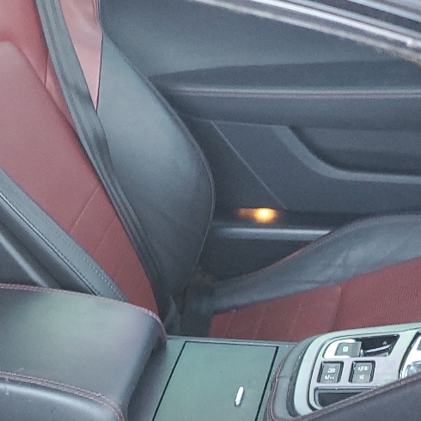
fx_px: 1032
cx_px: 32
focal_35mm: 75
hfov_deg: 22.4
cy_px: 467
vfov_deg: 21.8
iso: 163
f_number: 1.5
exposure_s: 1/60.2
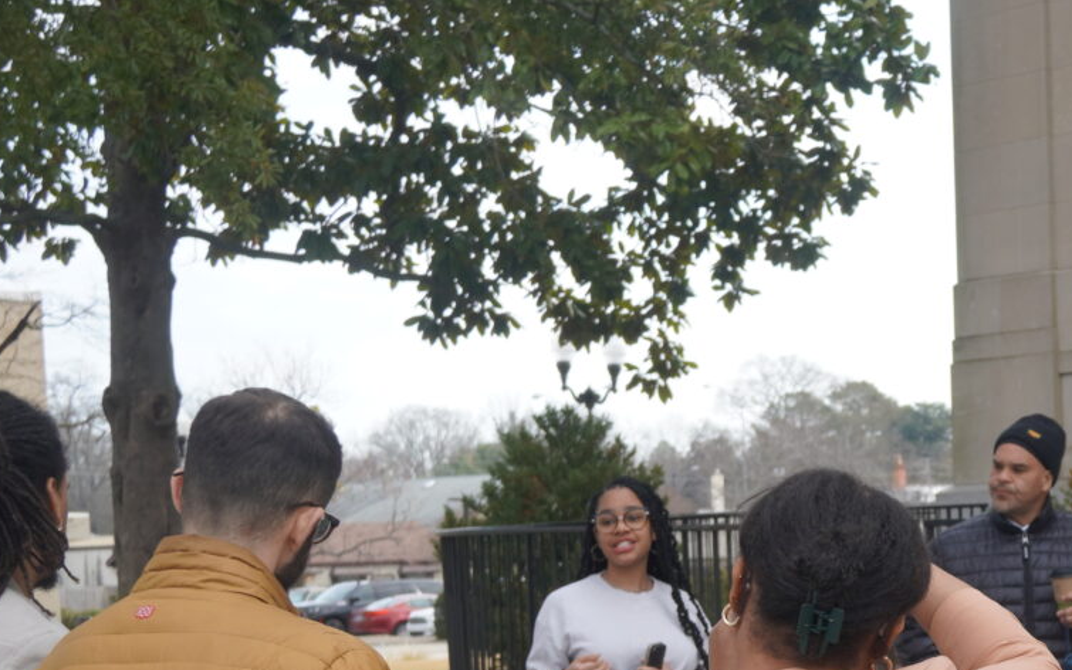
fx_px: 2787
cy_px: 774
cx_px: 978
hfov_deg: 21.3
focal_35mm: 95
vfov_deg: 13.4
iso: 100
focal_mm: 23
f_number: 4
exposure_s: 1/250
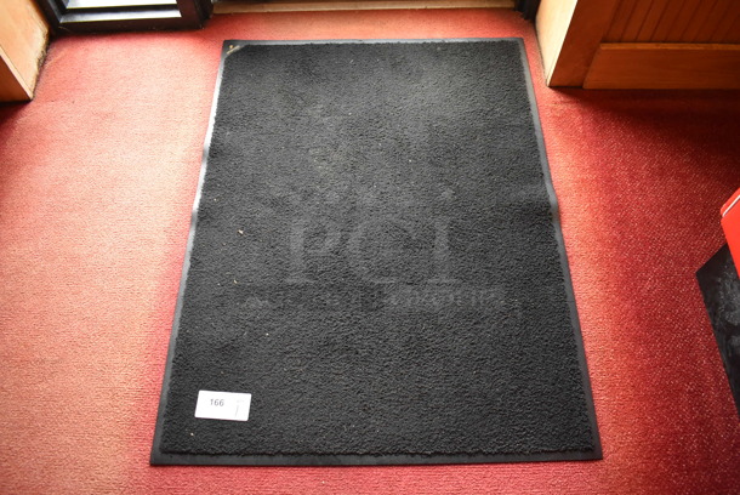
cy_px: 248
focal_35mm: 27
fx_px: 556
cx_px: 370
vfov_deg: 48.0
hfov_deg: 67.3
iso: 2200
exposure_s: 1/125
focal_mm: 18
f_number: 3.5
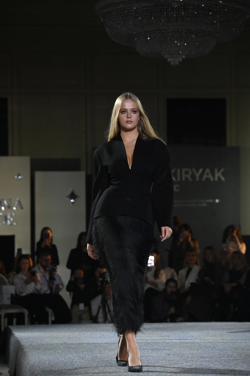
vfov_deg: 13.7
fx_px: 1565
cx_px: 125
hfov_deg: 9.1
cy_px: 188
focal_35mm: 150
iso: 5000
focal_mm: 150
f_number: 6.3
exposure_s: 1/400
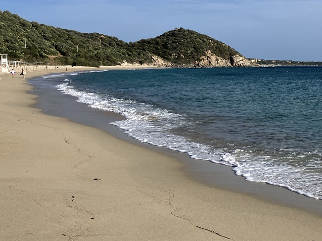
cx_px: 313
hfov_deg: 30.2
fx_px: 558
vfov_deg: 24.4
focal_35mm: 60
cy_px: 121
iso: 32
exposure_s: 1/3472
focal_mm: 3.99
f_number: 1.8
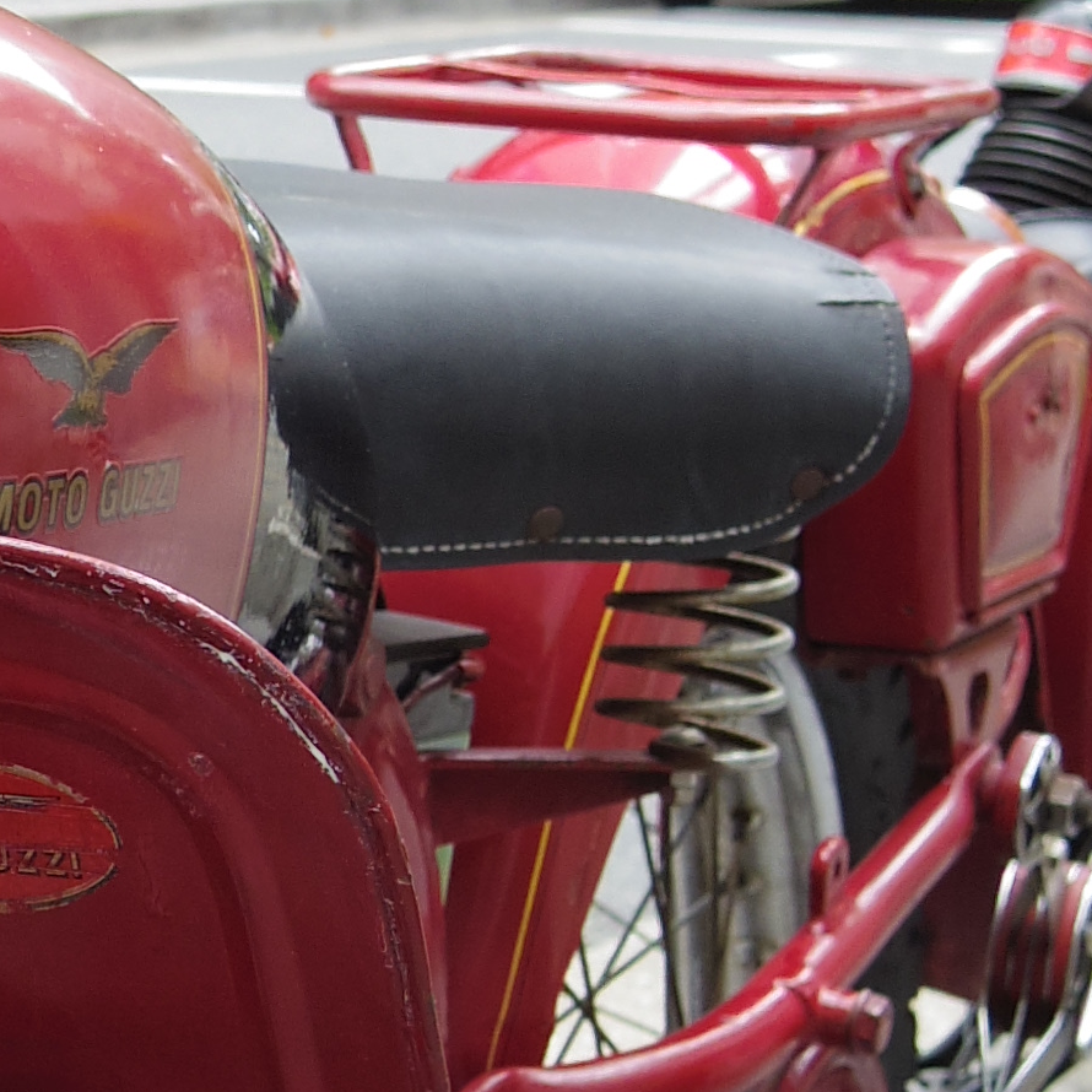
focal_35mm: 155
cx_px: -724
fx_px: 5532
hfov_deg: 10.7
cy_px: 872
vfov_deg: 11.2
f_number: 3.2
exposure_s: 1/125
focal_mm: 8.5
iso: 100
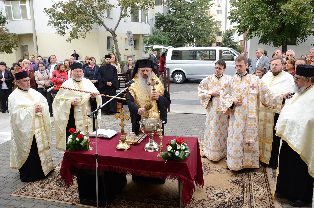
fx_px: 274
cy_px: 104
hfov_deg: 59.6
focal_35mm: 32
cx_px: 157
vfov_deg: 41.5
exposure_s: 1/100
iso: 160
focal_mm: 21
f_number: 6.3
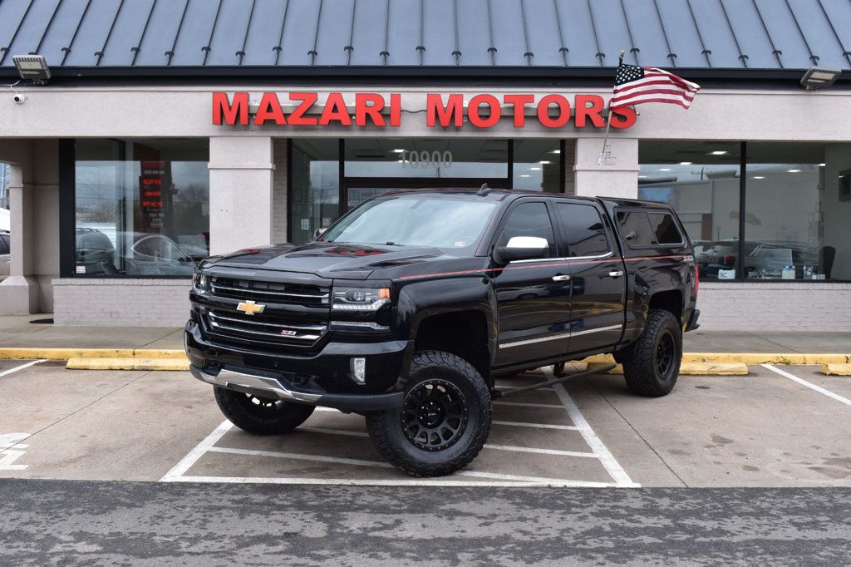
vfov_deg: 33.0
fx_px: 957
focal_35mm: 40
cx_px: 426
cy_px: 284
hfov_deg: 47.9
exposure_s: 1/250
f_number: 10
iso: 400
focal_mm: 27
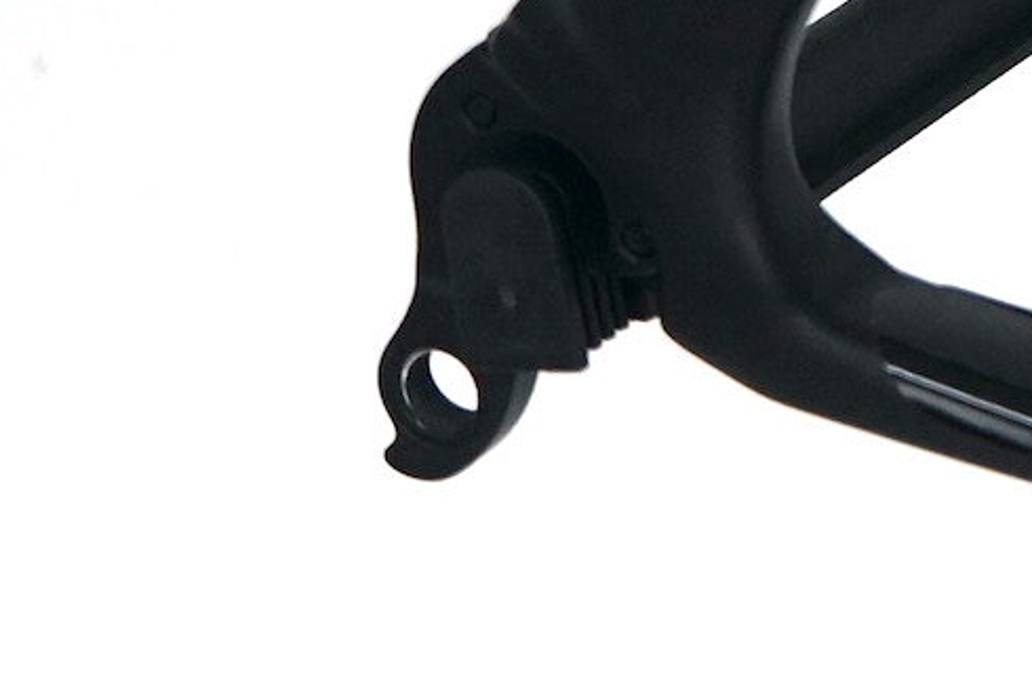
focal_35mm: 230
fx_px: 6589
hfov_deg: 8.4
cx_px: 2260
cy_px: 240
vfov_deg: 6.0
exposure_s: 1/160
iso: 1250
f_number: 4.5
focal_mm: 47
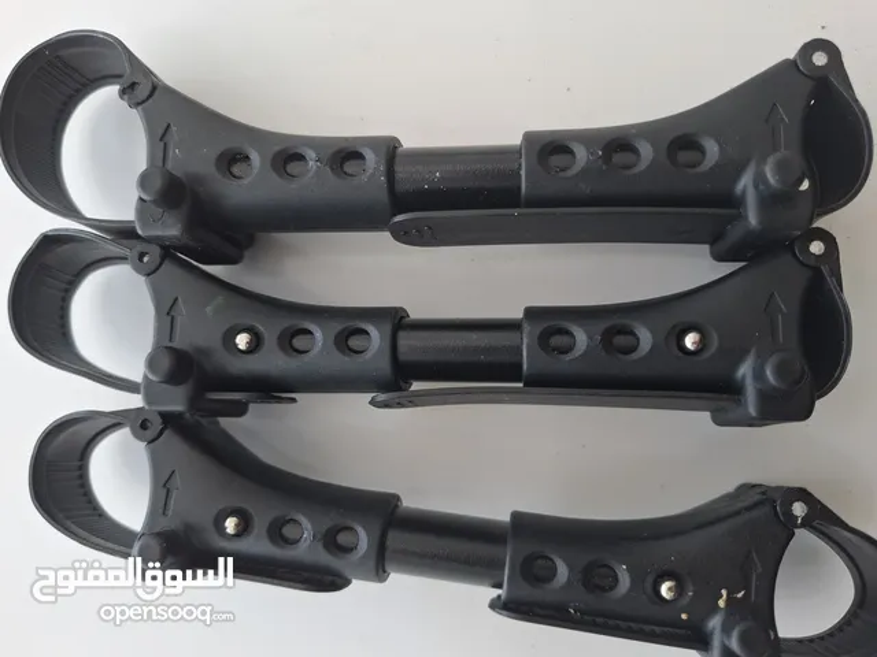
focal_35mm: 23
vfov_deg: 58.9
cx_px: 438
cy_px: 328
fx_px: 583
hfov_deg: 73.9
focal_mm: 5.54
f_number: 1.8
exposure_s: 1/126
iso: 50
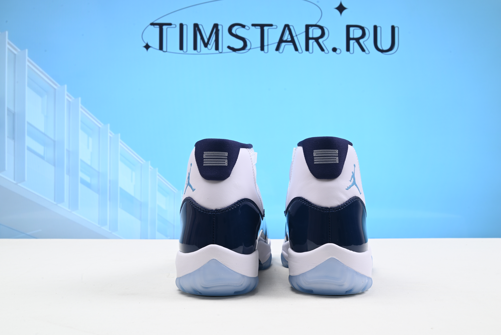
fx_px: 543
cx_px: 250
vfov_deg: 34.2
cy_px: 168
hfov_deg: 49.5
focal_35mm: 39
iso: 100
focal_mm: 39
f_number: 16
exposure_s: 1/2
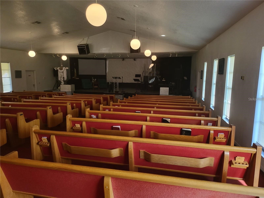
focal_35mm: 24
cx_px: 132
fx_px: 183
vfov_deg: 56.8
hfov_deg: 71.6
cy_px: 99
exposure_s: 1/120
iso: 250
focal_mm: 5
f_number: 1.8
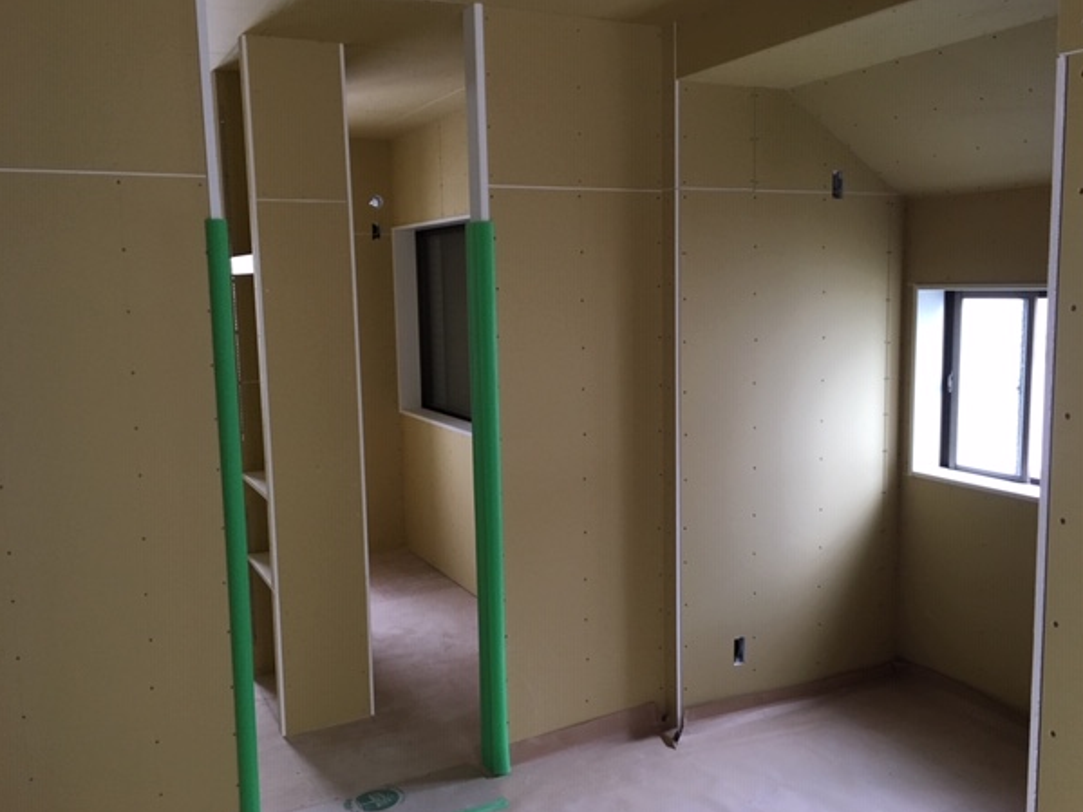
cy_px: 403
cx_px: 568
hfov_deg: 58.3
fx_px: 970
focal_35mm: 31
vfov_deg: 45.4
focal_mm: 4.15
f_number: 2.2
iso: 125
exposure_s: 1/30
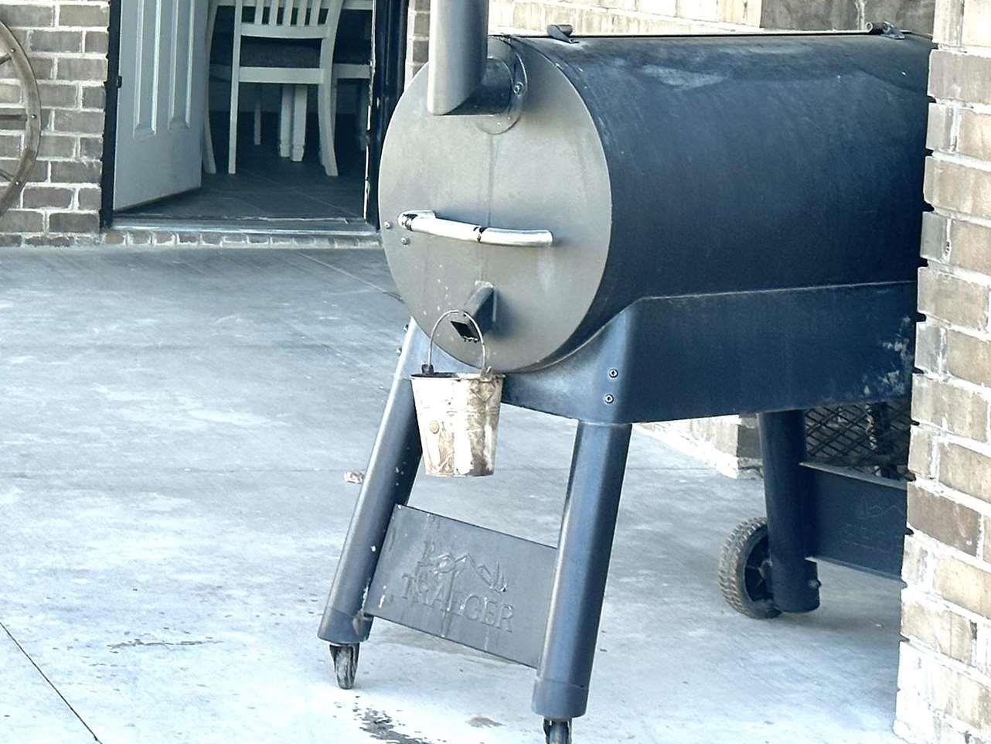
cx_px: -25
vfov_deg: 12.8
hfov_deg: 16.7
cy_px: 84
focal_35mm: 115
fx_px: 3293
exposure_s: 1/409
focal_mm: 6.86
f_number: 1.78
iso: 64
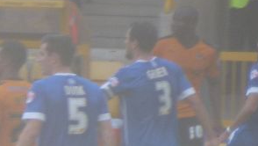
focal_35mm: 1706
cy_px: 130
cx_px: -120
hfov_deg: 1.3
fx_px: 11682
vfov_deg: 0.7
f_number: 5.9
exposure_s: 1/125
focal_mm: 68.8
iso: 125
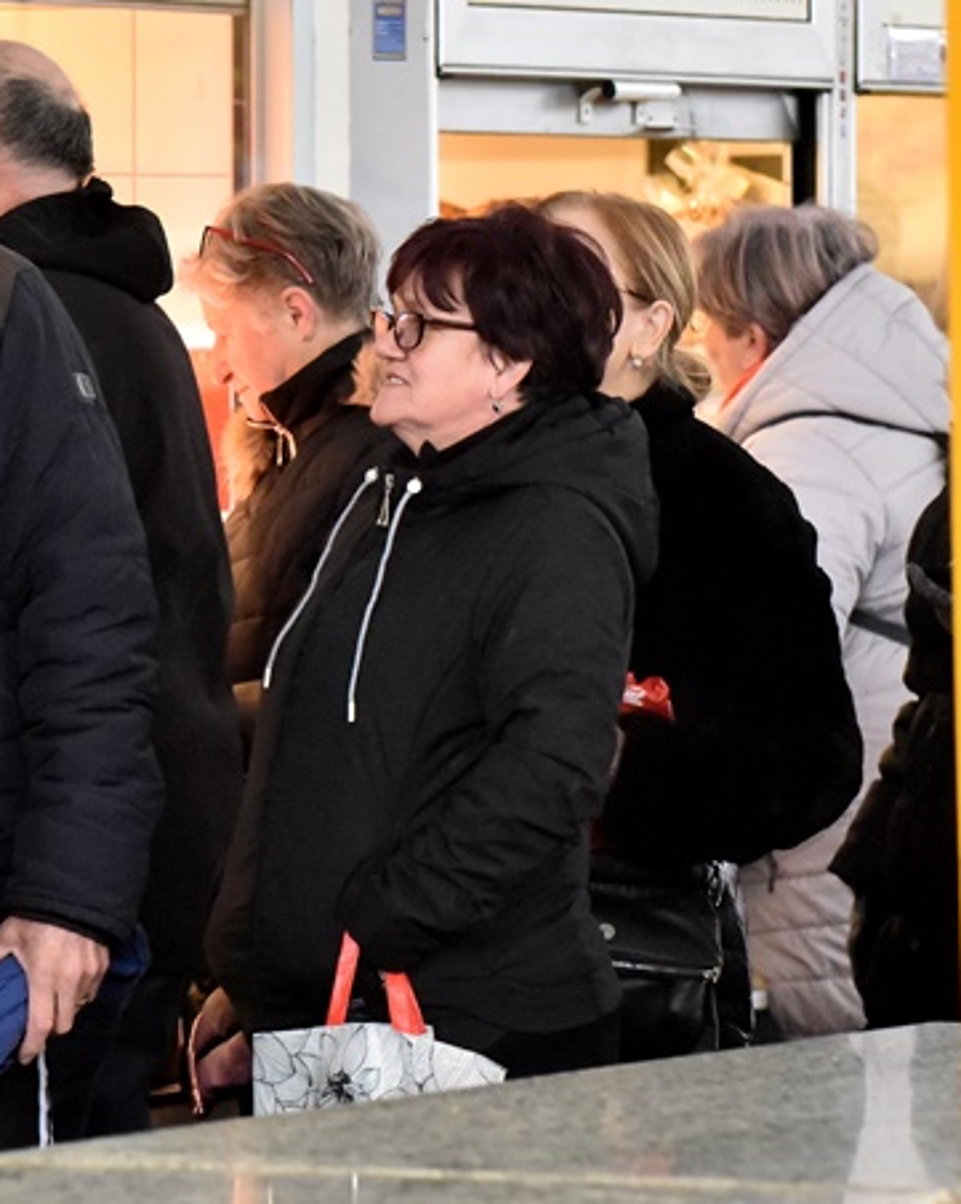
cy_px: 394
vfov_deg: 6.5
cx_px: 319
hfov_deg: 5.2
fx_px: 10605
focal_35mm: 298
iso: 8000
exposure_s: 1/200
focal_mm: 140
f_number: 5.6
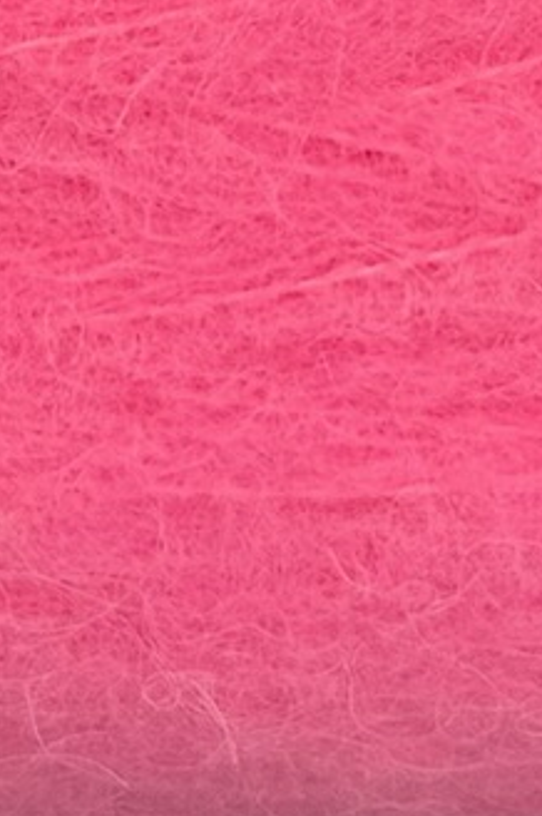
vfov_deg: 11.5
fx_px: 3530
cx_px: 157
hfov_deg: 8.8
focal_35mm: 156
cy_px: -960
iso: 80
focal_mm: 6.76
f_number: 1.78
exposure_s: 1/909
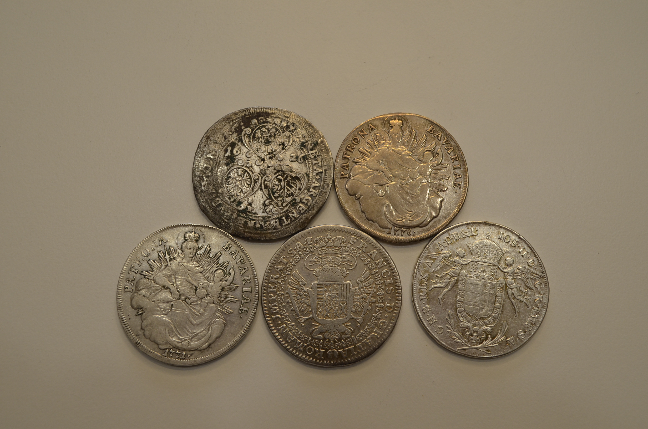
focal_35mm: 33
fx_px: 593
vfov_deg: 39.8
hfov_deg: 57.3
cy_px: 214
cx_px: 324
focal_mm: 22
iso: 320
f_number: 8
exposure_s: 1/60
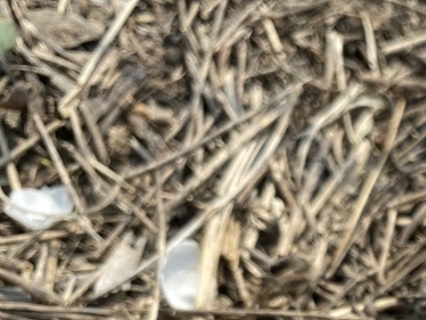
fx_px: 1022
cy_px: 497
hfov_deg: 20.6
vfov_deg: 16.1
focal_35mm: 83
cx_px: 613
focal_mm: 4.25
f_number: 1.8
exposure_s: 1/1681
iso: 32
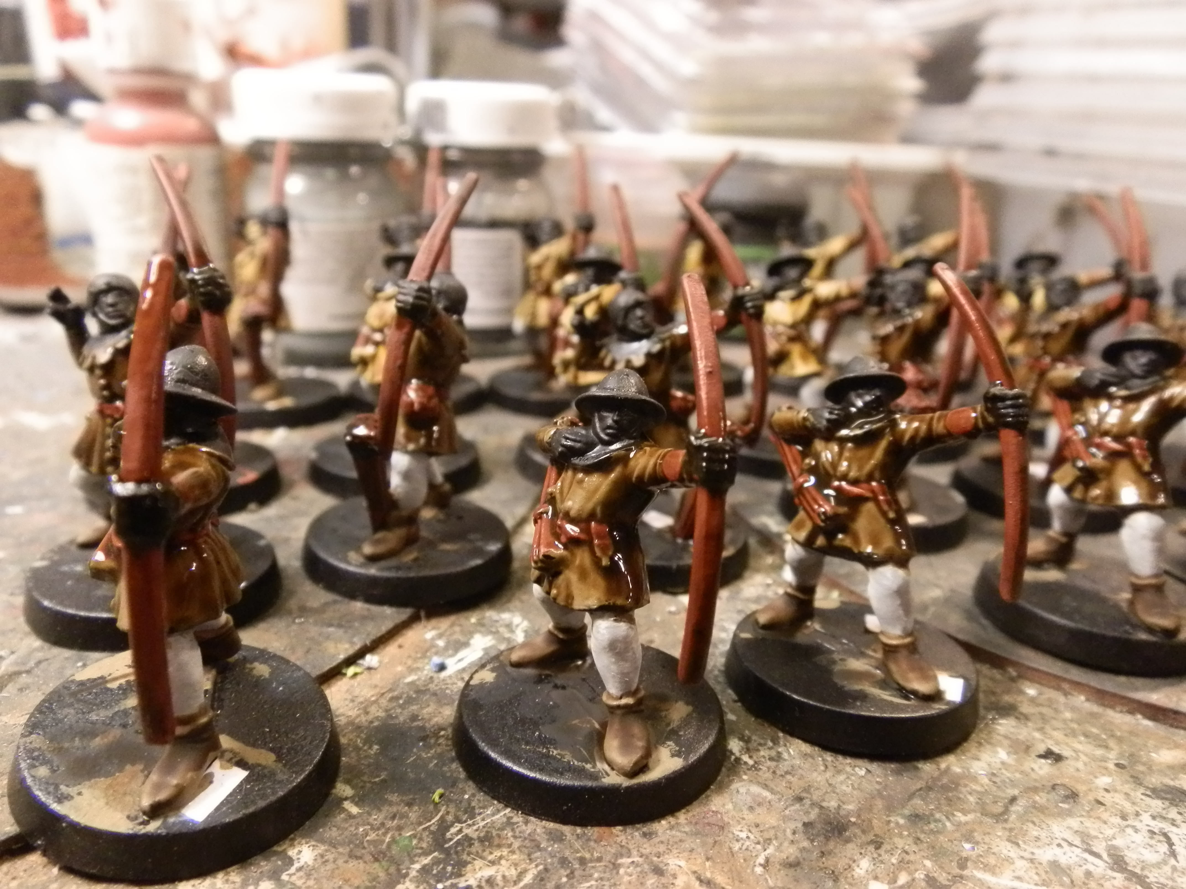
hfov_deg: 63.4
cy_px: 444
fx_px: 959
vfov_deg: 49.7
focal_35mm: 28
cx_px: 593
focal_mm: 5
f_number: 3.1
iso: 400
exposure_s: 1/30
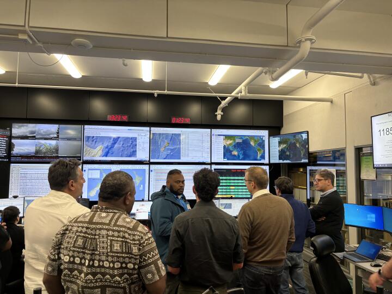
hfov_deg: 67.3
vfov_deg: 53.1
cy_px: 147
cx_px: 196
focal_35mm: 26
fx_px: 294
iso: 125
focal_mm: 5.96
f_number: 1.6
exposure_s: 1/50
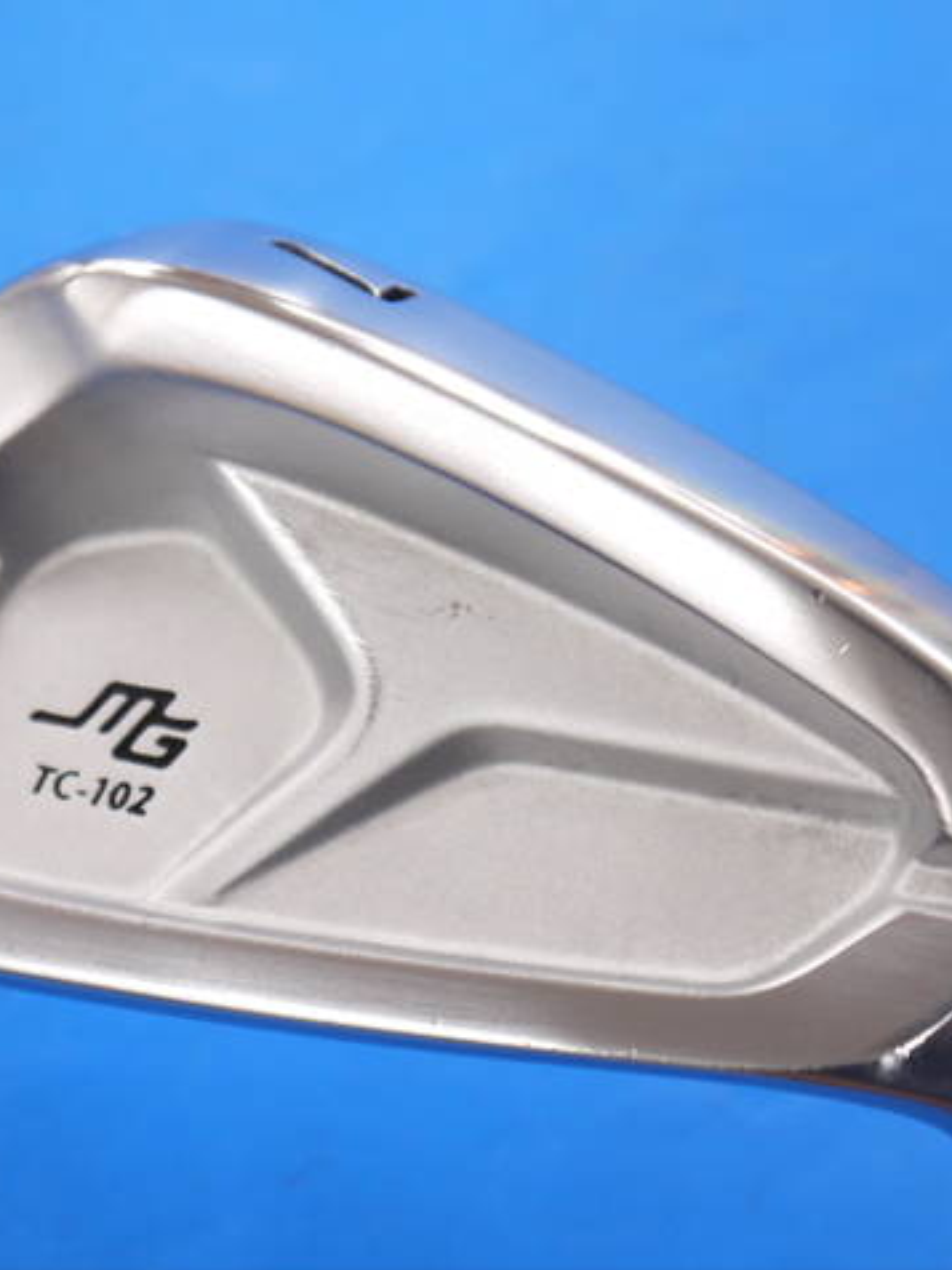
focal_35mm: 113
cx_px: 403
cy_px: 638
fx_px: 4144
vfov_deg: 17.4
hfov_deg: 13.1
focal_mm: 42
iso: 500
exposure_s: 1/80
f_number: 5.6
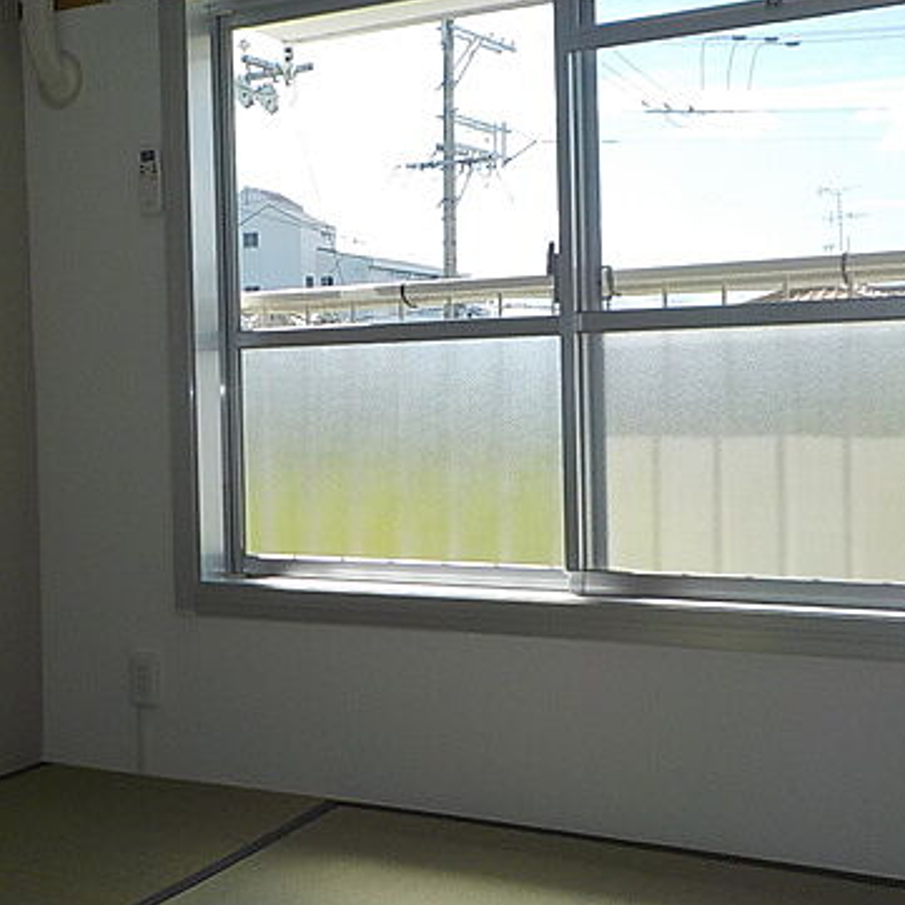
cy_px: 391
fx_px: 1390
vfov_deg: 36.0
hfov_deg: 35.8
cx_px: 321
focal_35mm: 47
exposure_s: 1/800
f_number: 3.3
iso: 125
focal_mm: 4.1
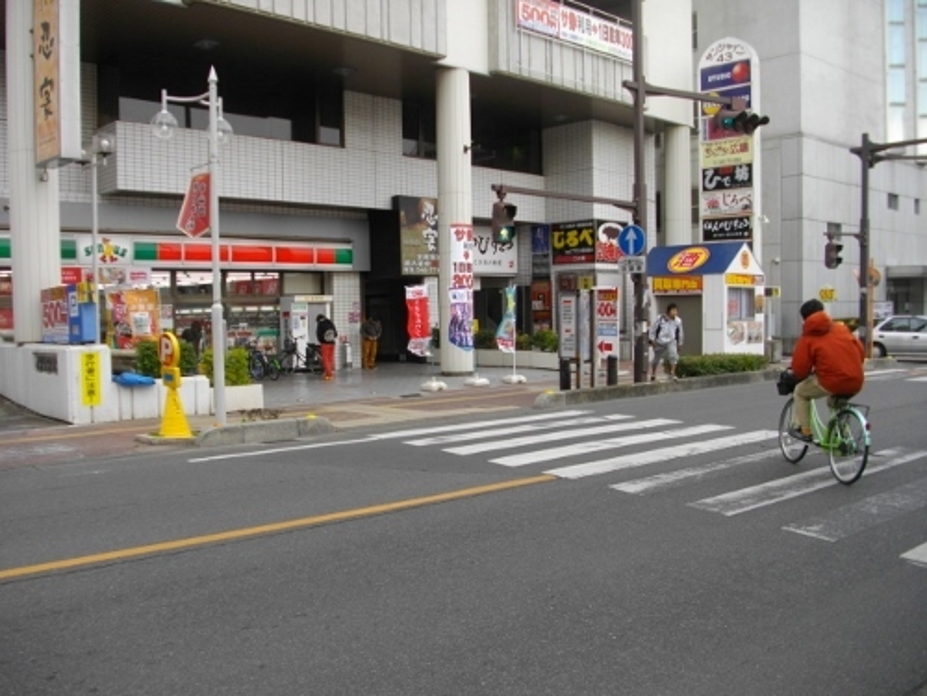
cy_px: 348
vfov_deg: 44.2
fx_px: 857
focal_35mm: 32
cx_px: 464
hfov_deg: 56.8
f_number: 2.9
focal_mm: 5.7
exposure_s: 1/200
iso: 100
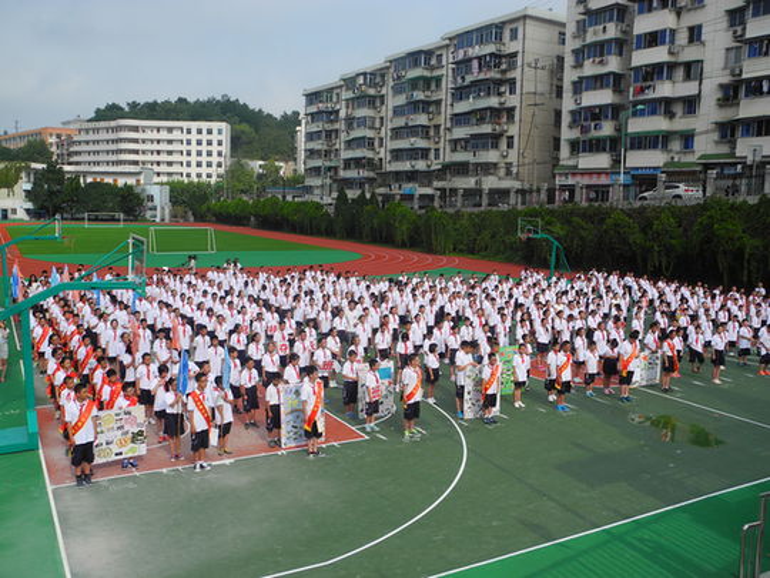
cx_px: 385
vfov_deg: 44.2
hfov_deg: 56.8
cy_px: 289
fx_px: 712
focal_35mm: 32
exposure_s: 1/1057
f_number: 3.5
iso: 100
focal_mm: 6.8
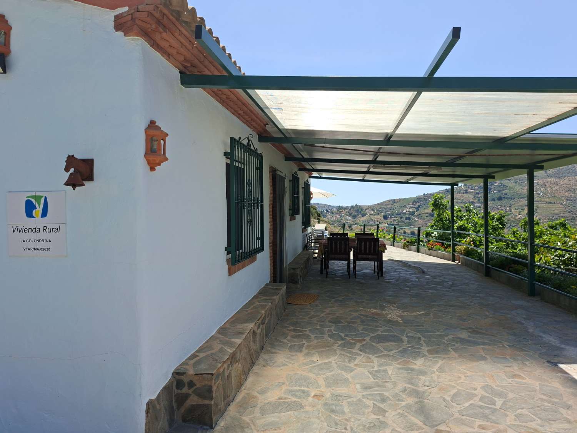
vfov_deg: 58.9
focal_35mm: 23
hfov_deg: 73.9
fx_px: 383
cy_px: 216
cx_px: 288
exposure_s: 1/1957
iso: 50
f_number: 1.8
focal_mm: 5.54
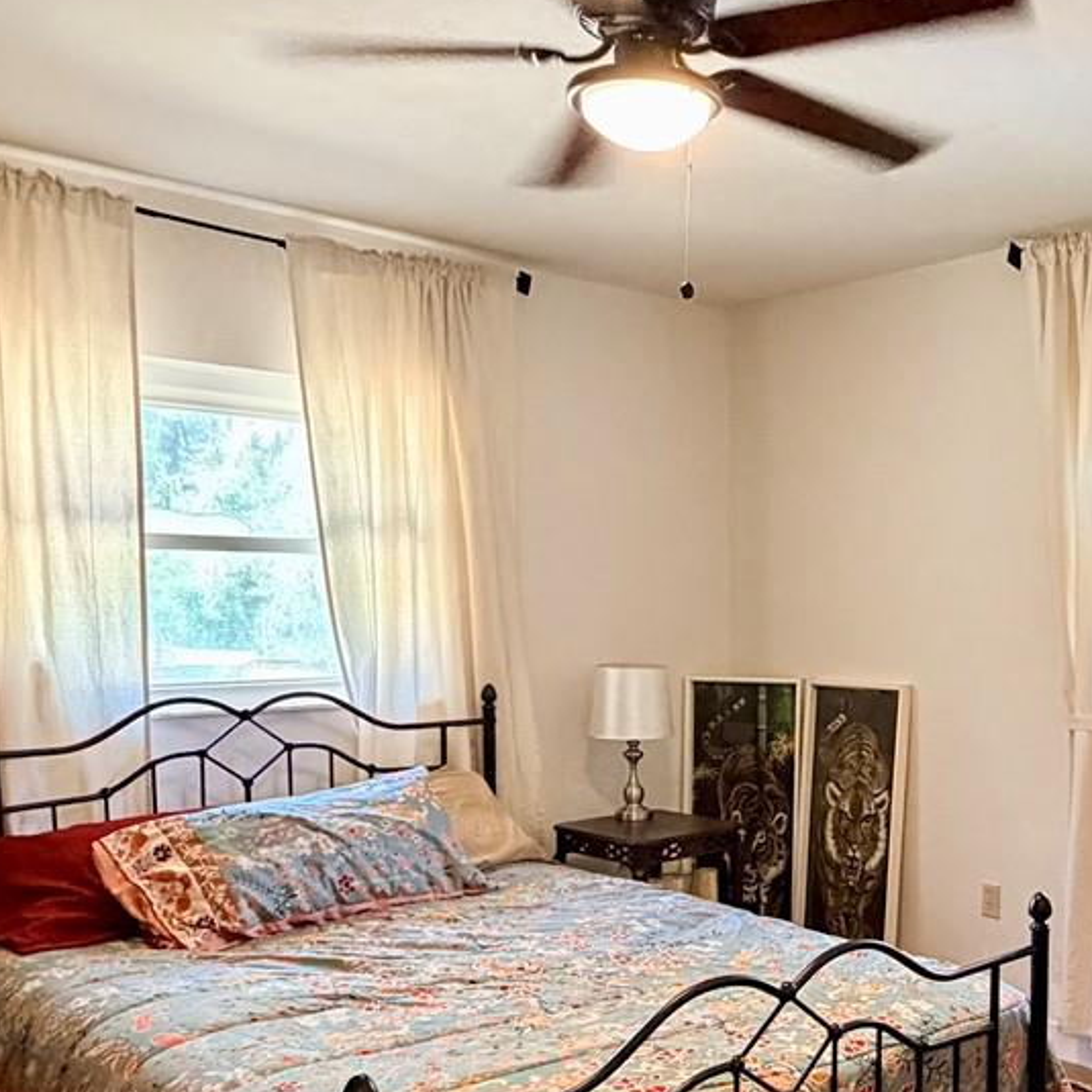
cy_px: 739
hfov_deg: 43.3
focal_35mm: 37
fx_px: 1321
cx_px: 839
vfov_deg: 44.2
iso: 640
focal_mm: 2.22
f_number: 2.2
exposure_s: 1/60
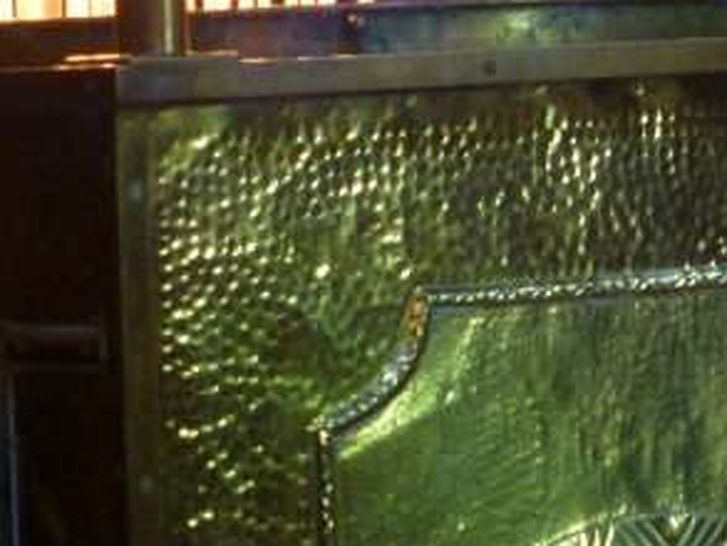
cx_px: 794
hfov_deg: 5.7
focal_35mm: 347
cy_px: -112
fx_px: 7291
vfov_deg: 4.3
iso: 400
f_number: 5.3
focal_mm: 20.6
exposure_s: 1/4
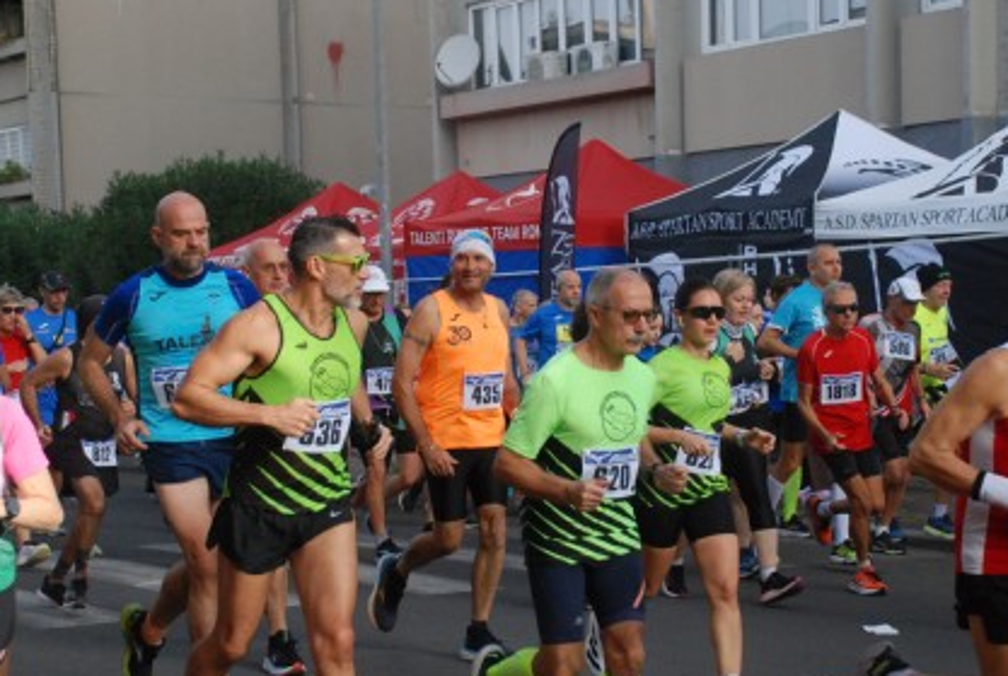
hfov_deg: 24.7
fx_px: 2301
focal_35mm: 82
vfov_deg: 16.7
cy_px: 366
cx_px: 575
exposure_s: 1/1250
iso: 1000
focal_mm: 38
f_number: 5
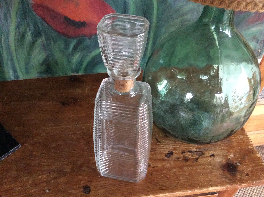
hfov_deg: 56.9
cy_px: 98
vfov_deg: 44.1
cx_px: 132
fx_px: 244
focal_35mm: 32
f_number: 2.4
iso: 400
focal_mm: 3.3
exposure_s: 1/17
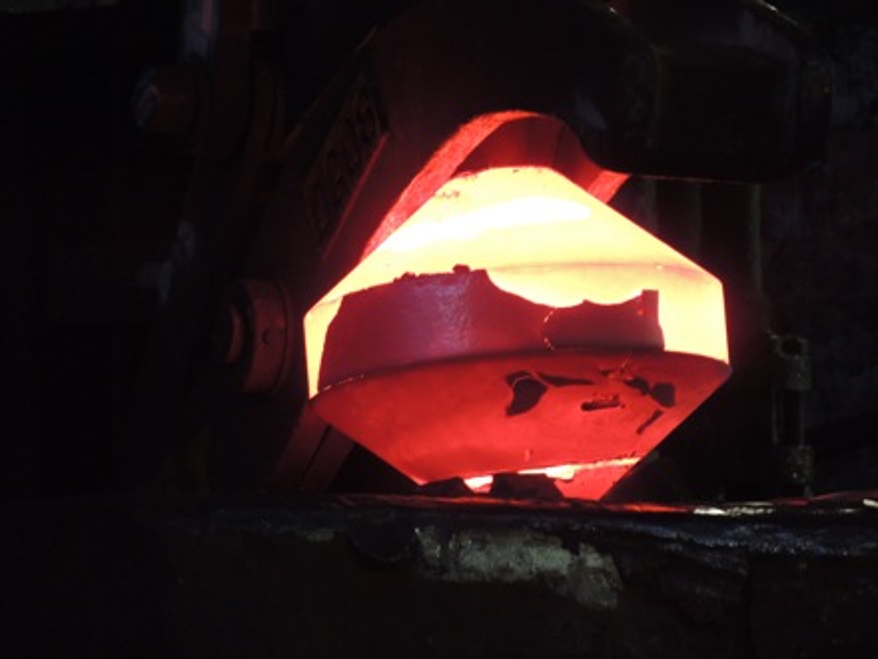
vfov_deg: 2.7
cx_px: 439
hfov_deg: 3.6
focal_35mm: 550
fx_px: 13950
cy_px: 330
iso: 800
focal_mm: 98.1
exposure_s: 1/50
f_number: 4.9
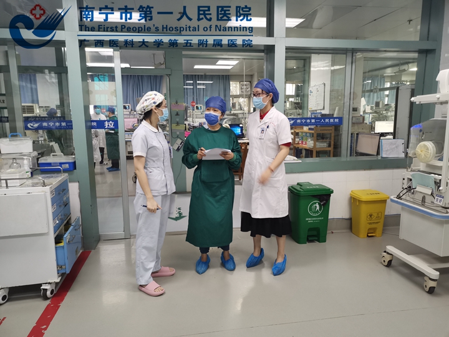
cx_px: 224
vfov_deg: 53.1
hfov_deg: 67.3
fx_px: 337
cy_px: 168
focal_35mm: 26
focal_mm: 4.75
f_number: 1.8
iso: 320
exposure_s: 1/40
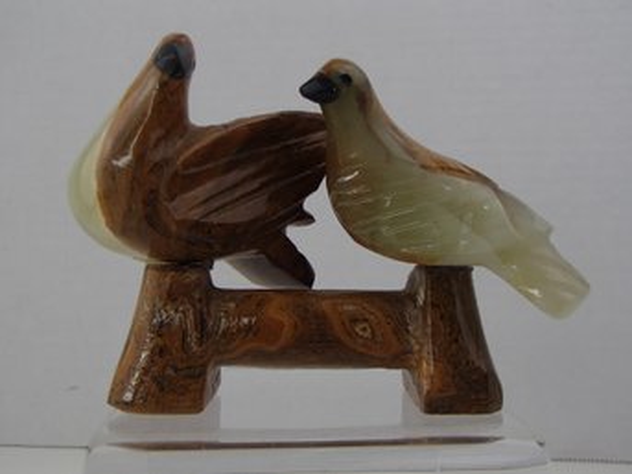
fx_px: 675
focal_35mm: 37
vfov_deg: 38.6
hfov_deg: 50.2
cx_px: 316
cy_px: 237
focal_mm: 6.64
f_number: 4.7
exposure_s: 1/160
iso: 100
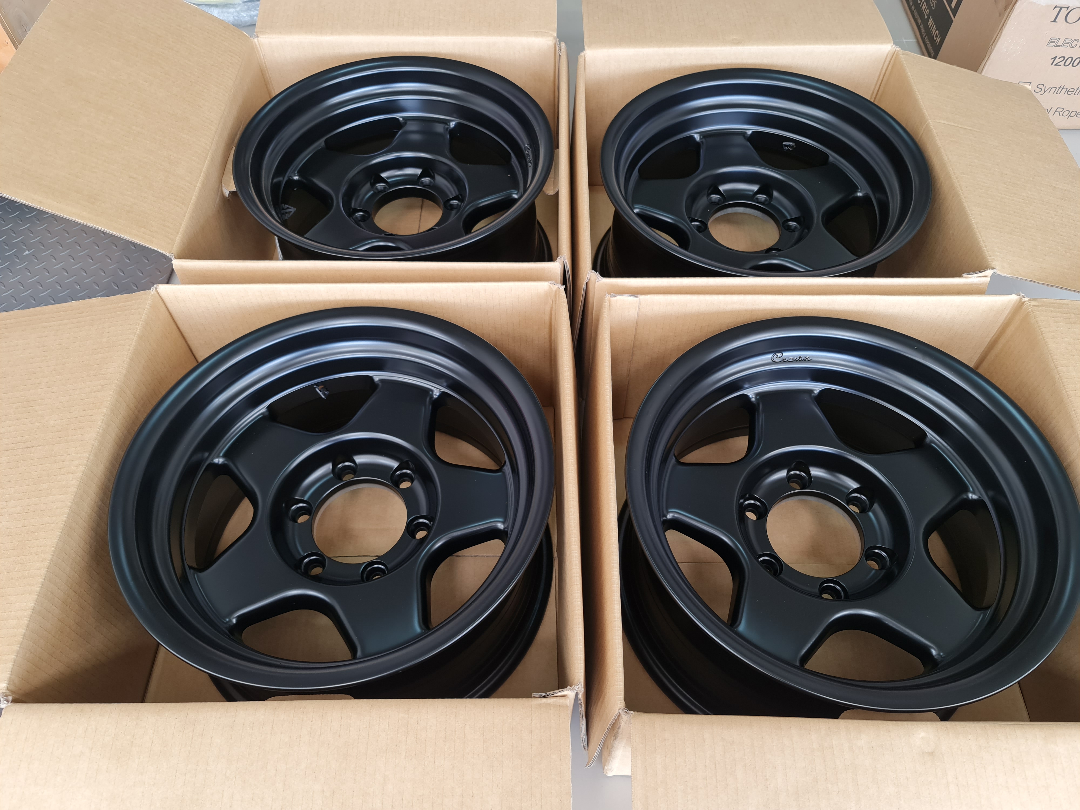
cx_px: 540
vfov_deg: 54.9
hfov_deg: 69.4
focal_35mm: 25
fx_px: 780
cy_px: 405
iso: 64
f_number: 1.8
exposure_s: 1/100
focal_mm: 7
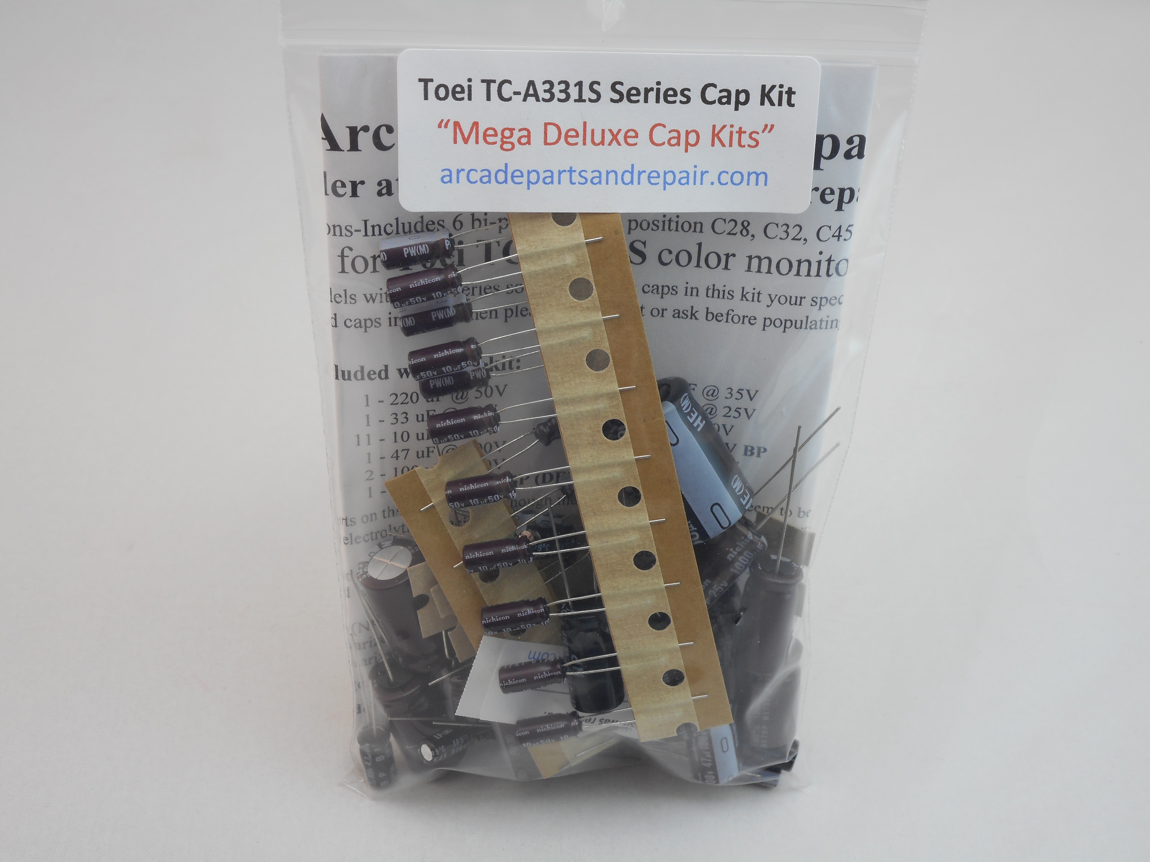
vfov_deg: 28.6
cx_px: 575
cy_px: 431
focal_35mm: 51
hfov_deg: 37.5
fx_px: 1694
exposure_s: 1/30
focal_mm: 9.1
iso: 100
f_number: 4.9
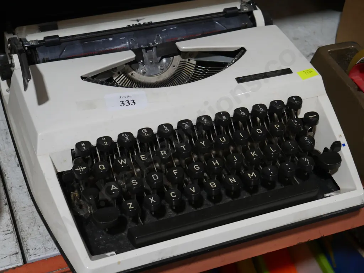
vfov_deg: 22.9
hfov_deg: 30.3
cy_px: 136
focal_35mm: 64
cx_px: 182
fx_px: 673
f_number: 5.4
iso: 500
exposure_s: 1/80
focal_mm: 32
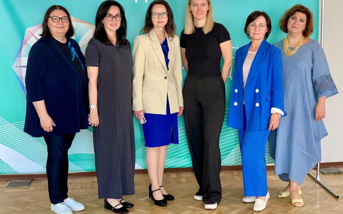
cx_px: 169
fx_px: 523
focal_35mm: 56
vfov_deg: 23.1
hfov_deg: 36.3
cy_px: 88
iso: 200
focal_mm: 6
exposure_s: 1/60
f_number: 2.4
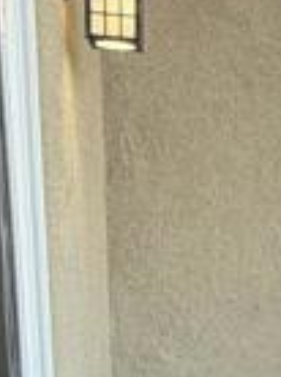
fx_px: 1129
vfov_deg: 17.0
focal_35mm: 104
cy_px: 576
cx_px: 434
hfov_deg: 13.3
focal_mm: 2.22
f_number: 2.2
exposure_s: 1/121
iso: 64
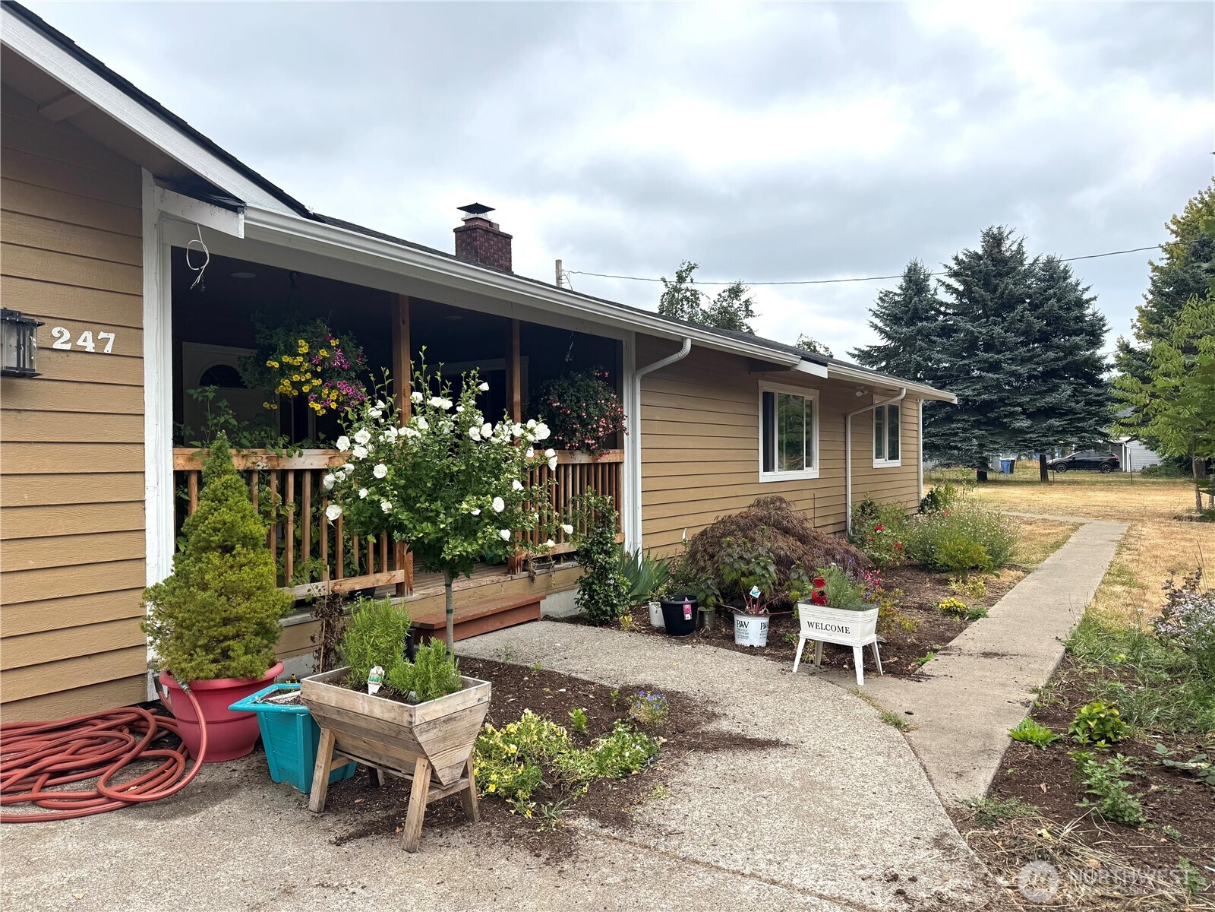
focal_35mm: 24
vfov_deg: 56.8
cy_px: 456
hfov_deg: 71.6
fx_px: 842
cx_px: 608
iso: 80
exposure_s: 1/1923
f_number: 1.78
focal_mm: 6.76
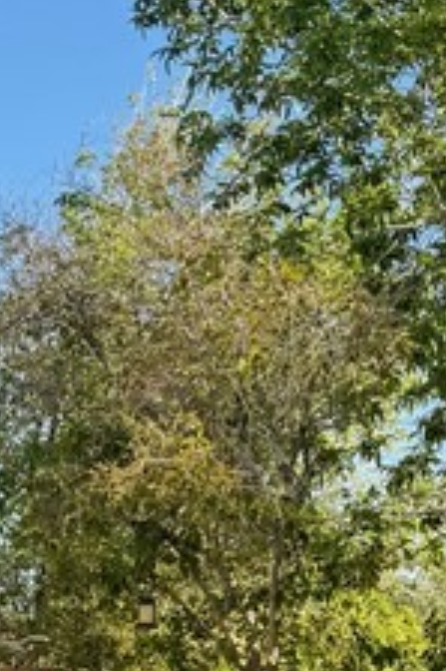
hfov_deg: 11.9
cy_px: 956
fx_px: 2122
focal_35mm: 114
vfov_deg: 16.6
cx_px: 24
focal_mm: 6.76
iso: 80
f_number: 1.78
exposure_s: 1/695
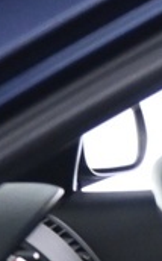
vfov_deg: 8.5
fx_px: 1637
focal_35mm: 231
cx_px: 698
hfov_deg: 5.0
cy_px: 584
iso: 1600
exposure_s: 1/15
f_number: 3.5
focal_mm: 16
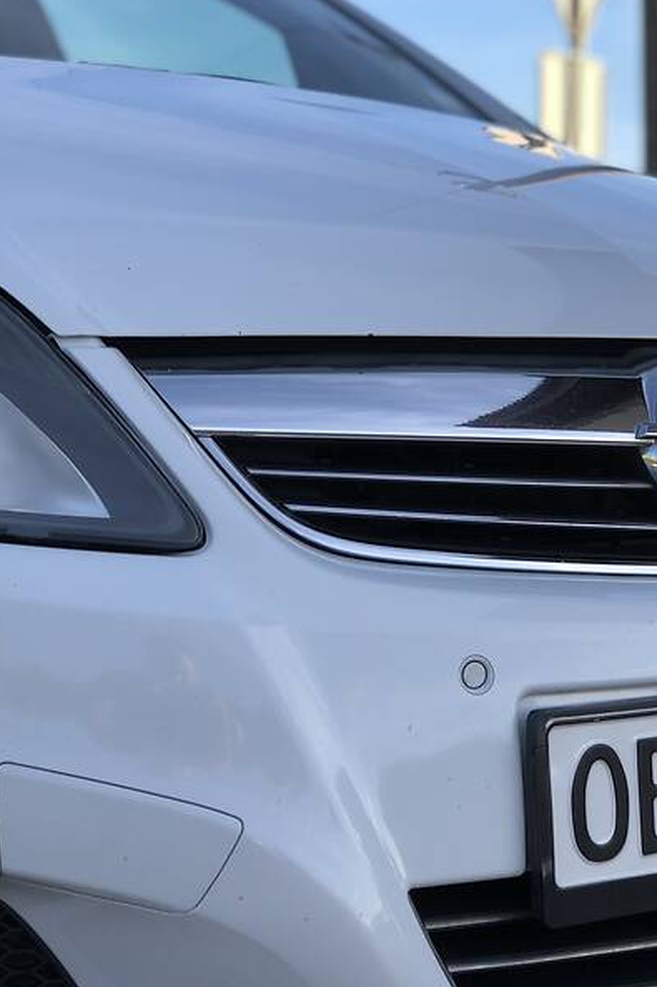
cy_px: 489
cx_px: 474
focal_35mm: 80
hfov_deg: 17.0
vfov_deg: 25.4
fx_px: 2191
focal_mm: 6.6
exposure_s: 1/202
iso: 20
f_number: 2.8
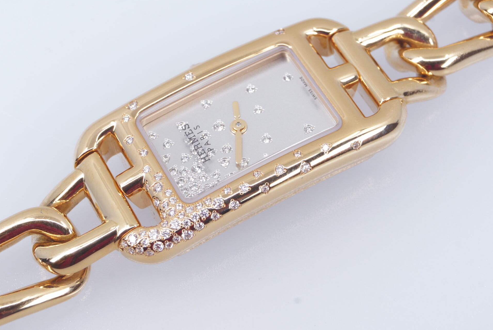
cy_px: 140
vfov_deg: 13.6
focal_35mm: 101
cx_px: 211
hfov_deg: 20.2
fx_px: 1384
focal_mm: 50
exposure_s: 1/5
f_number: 16
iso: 200
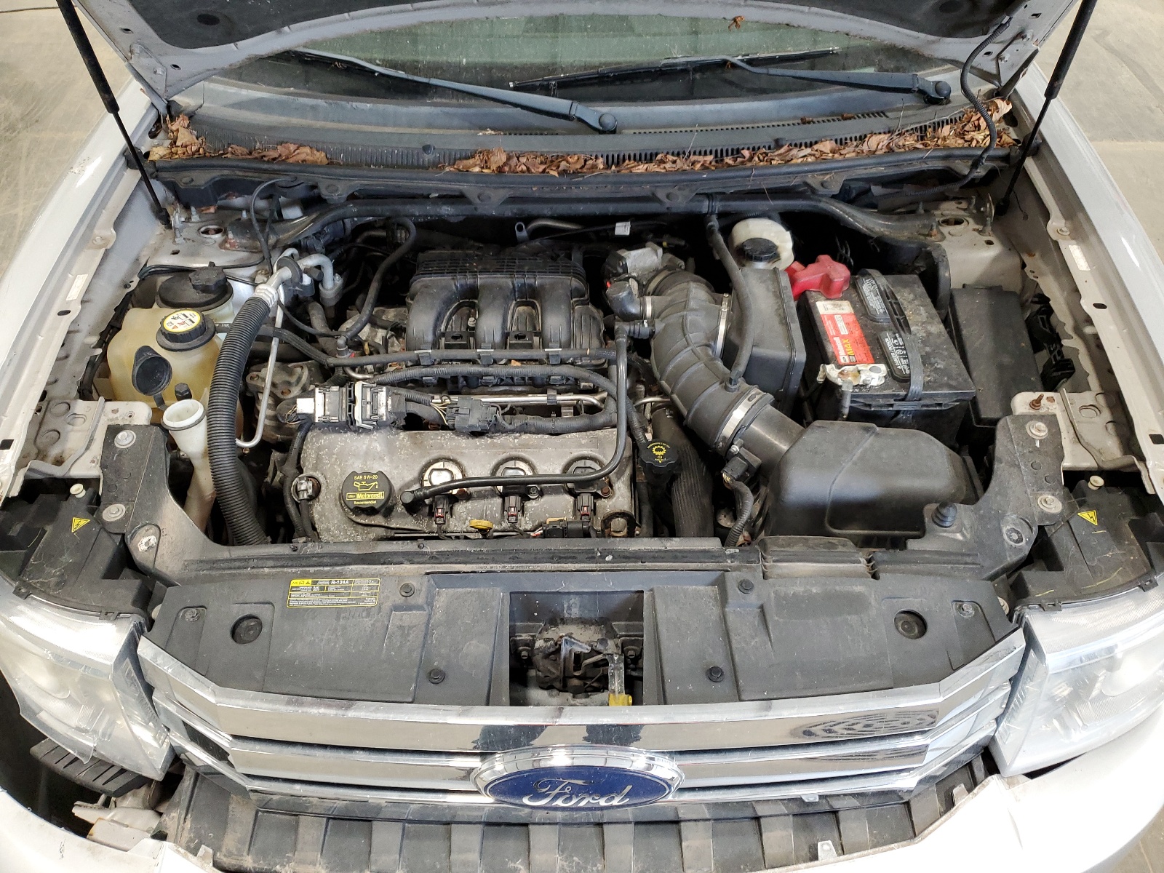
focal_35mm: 26
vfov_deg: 53.1
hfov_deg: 67.3
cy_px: 436
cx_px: 582
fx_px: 874
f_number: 1.5
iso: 167
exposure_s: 1/60.2
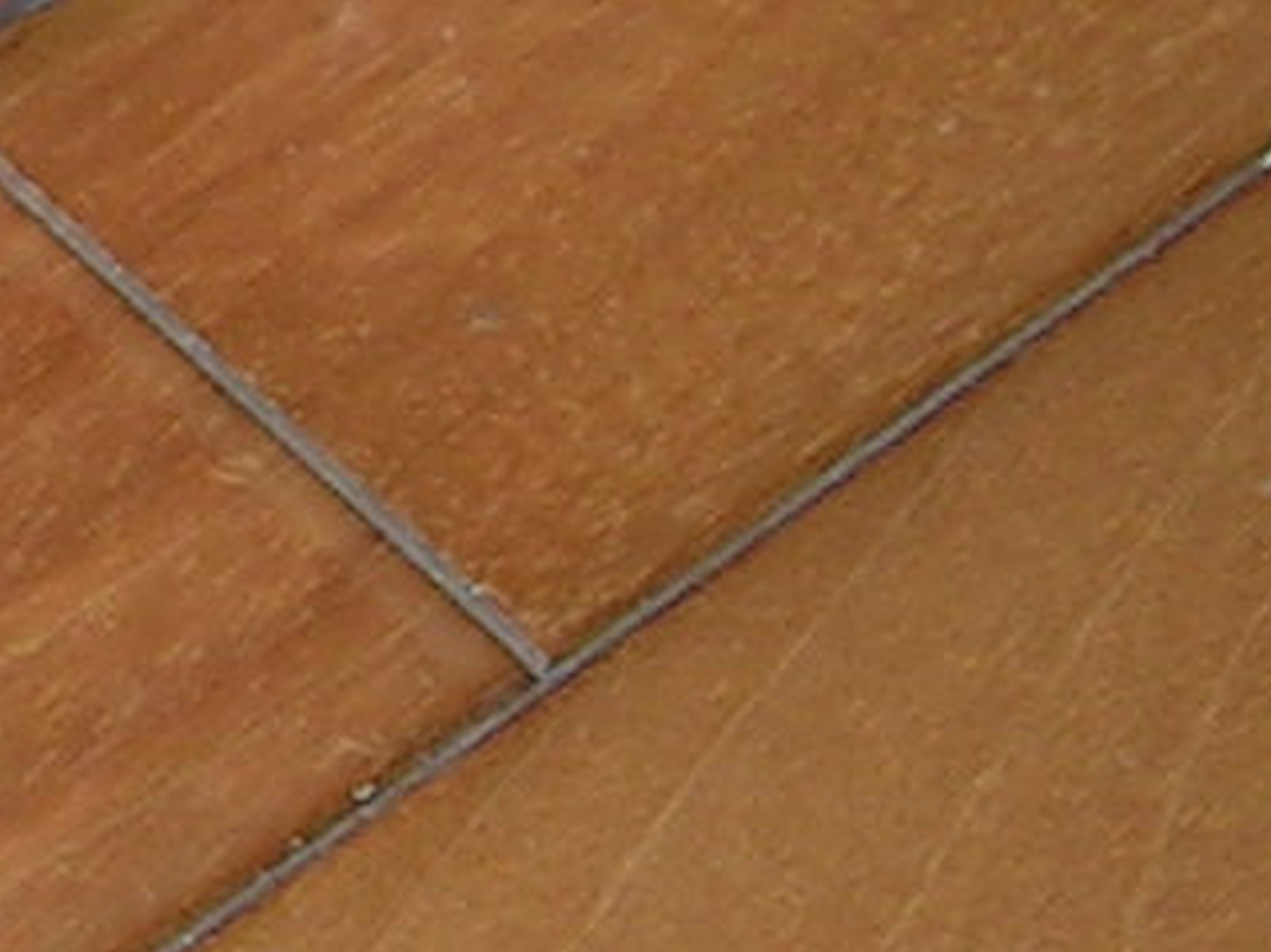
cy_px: -159
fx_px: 8258
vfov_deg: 6.6
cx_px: -1478
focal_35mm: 225
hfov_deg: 8.3
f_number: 4.8
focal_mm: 5.4
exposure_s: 1/60.1
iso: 50
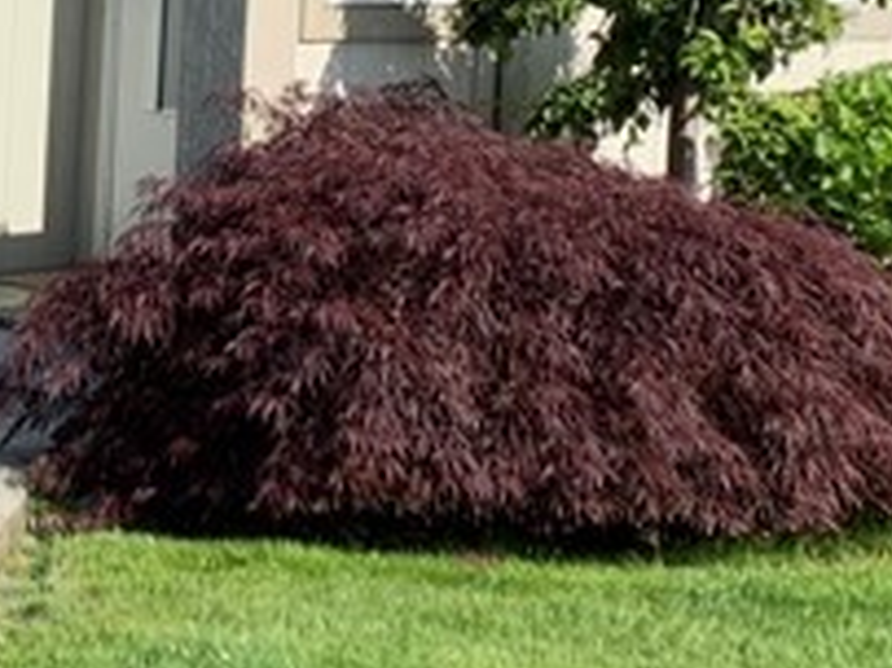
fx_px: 3374
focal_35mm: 131
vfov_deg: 11.2
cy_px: -9
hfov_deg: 14.8
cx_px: -40
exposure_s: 1/1032
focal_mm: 4.25
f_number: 1.8
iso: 25
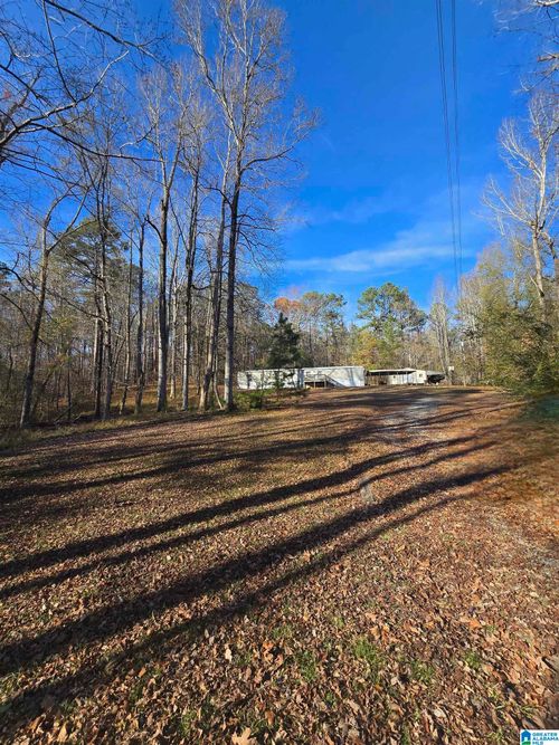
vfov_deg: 106.2
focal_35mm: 13
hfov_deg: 89.9
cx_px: 280
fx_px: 280
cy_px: 372
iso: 50
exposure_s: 1/1000
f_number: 2.2
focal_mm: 2.2
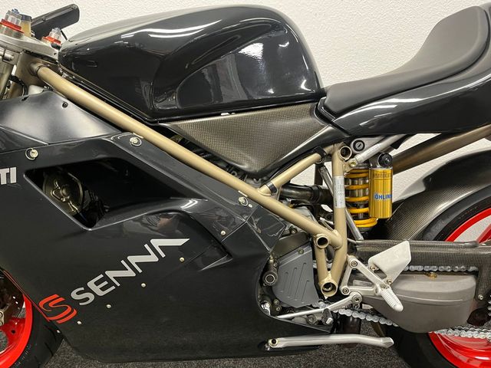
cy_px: 184
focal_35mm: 26
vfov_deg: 53.1
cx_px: 246
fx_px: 369
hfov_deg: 67.3
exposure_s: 1/50
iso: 400
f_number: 1.6
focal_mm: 5.1
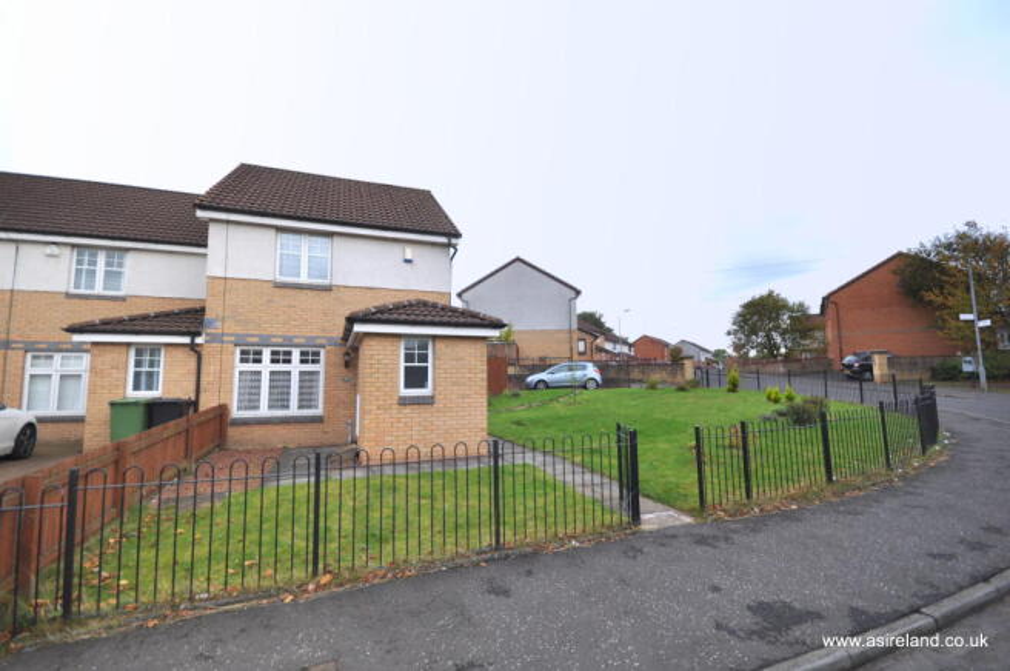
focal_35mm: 15
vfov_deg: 77.2
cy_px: 336
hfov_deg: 100.4
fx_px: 420
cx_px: 505
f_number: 6.3
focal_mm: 10
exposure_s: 1/160
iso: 200
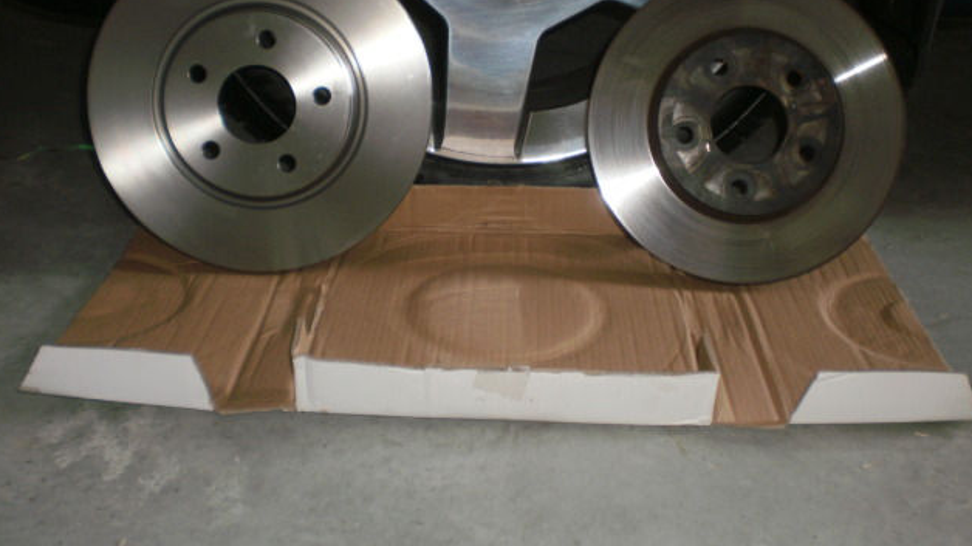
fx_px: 1031
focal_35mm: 40
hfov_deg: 50.5
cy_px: 238
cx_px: 488
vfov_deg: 29.7
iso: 125
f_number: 3.1
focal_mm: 6.3
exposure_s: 1/30
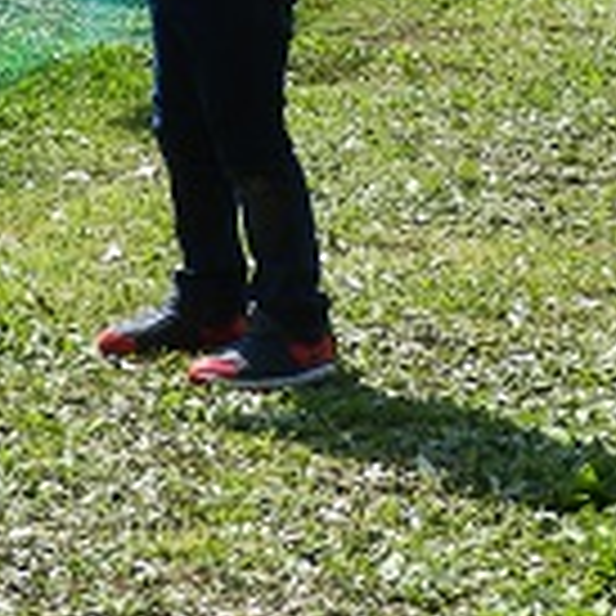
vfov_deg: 11.7
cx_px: 27
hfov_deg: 11.9
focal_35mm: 145
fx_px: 2919
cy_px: -209
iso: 80
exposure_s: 1/400
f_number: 3.8
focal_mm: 8
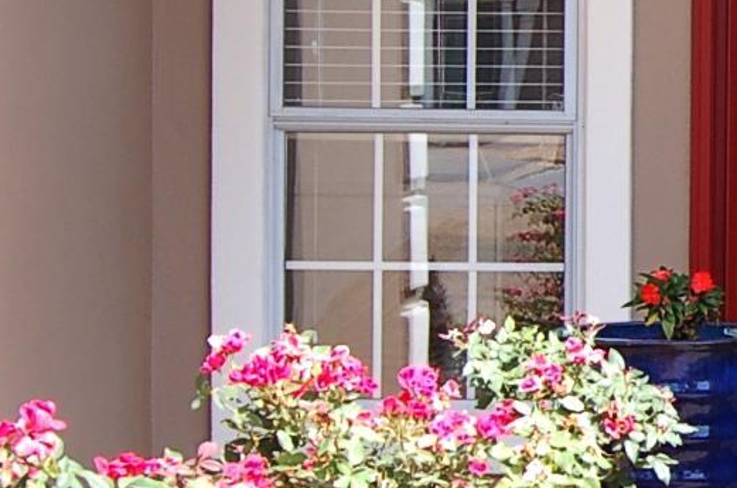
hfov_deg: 12.4
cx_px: 1195
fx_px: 3187
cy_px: 134
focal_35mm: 156
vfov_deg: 8.7
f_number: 7.1
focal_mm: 24
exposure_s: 1/200
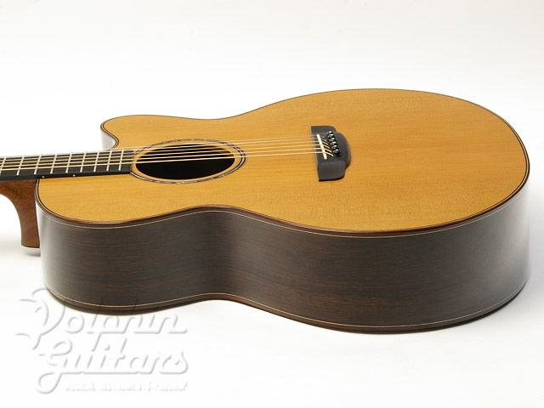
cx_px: 272
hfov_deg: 24.7
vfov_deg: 18.7
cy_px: 204
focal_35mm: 79
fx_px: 1242
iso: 400
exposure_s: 1
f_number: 19
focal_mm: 53
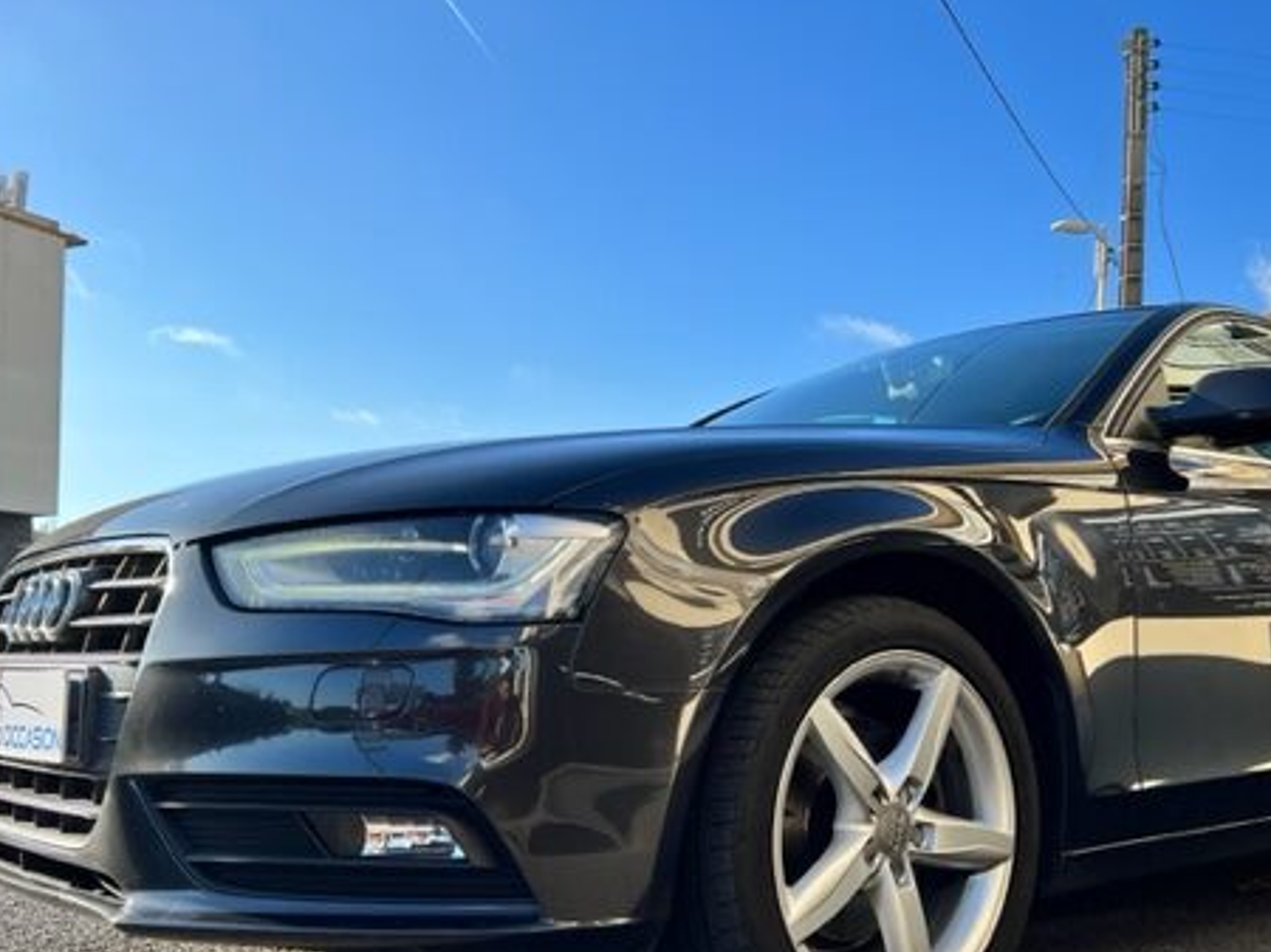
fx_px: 1358
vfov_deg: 38.1
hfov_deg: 49.8
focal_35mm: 37
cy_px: 650
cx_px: 780
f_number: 1.5
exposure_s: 1/2353
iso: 50
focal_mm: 5.7
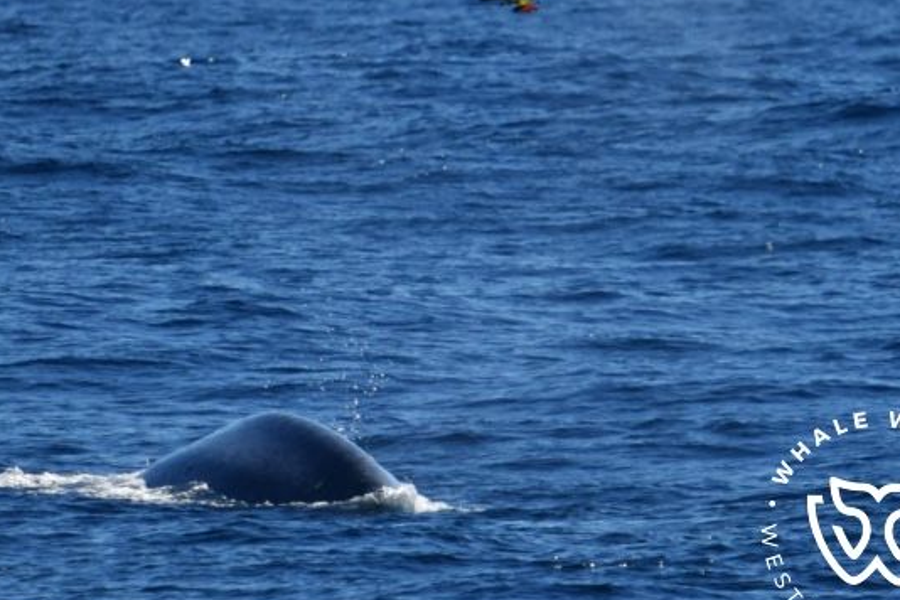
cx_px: 334
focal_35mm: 899
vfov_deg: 1.5
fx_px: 22473
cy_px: 206
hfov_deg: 2.3
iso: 800
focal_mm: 600
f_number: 6.3
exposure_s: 1/8000
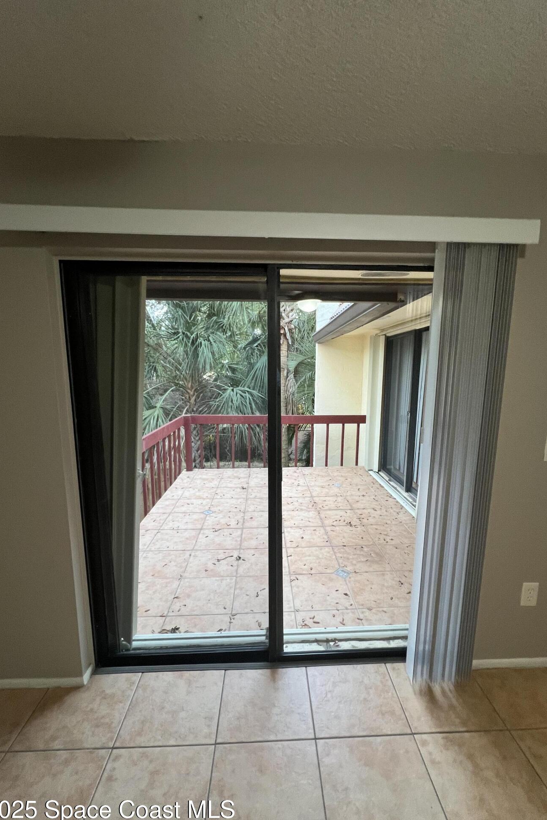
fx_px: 319
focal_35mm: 14
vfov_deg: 104.2
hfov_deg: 81.2
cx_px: 283
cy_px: 424
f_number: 1.8
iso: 200
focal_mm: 1.57
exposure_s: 1/60
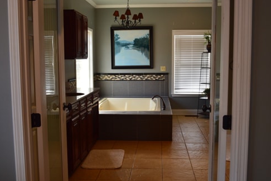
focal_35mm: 37
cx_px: 138
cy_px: 91
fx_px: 279
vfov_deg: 35.9
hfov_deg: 51.9
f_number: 8
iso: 400
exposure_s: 1/50
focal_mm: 24
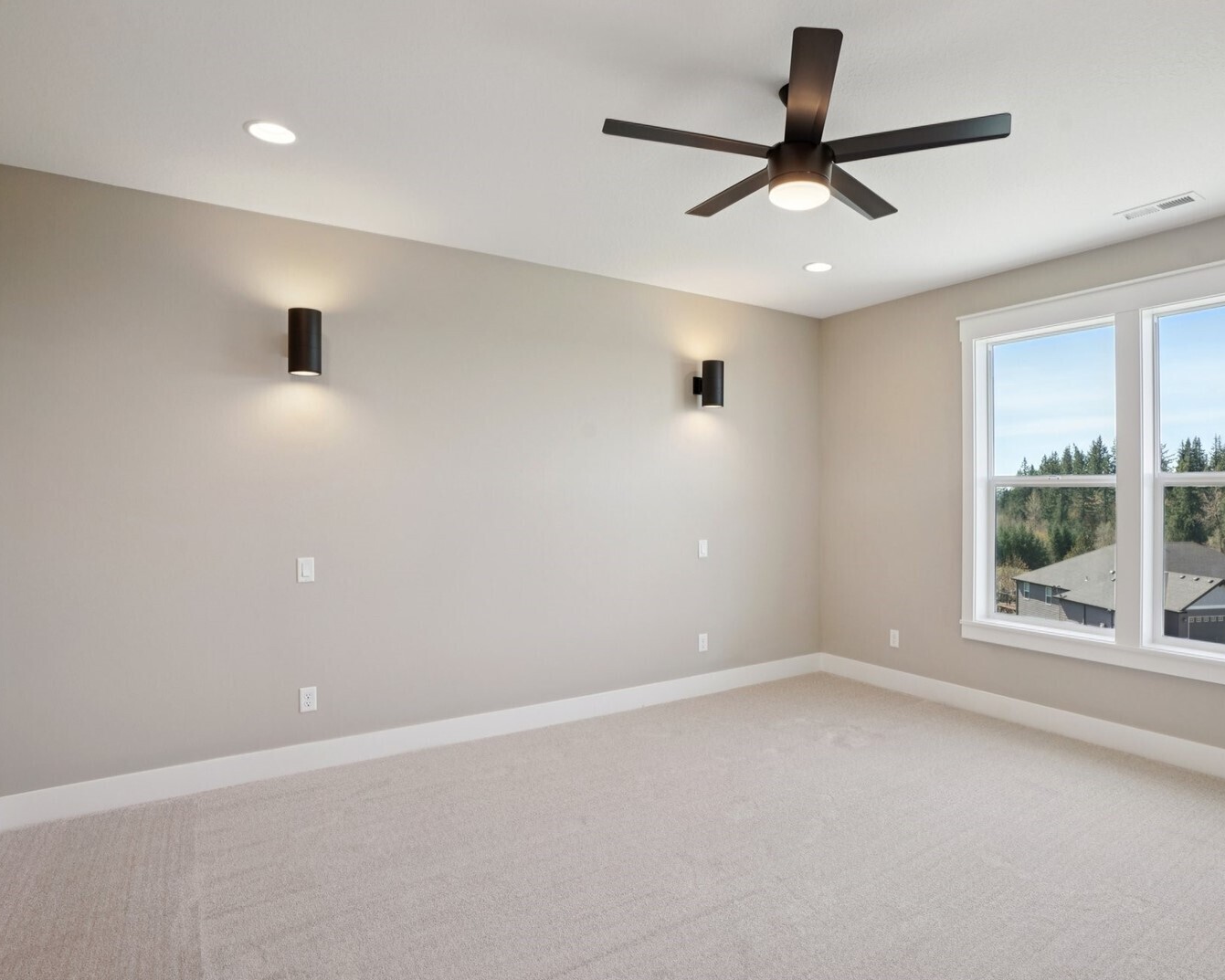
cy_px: 487
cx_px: 695
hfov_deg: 82.8
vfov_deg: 70.9
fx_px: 689
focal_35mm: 19
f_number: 8
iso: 400
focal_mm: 16
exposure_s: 1/60
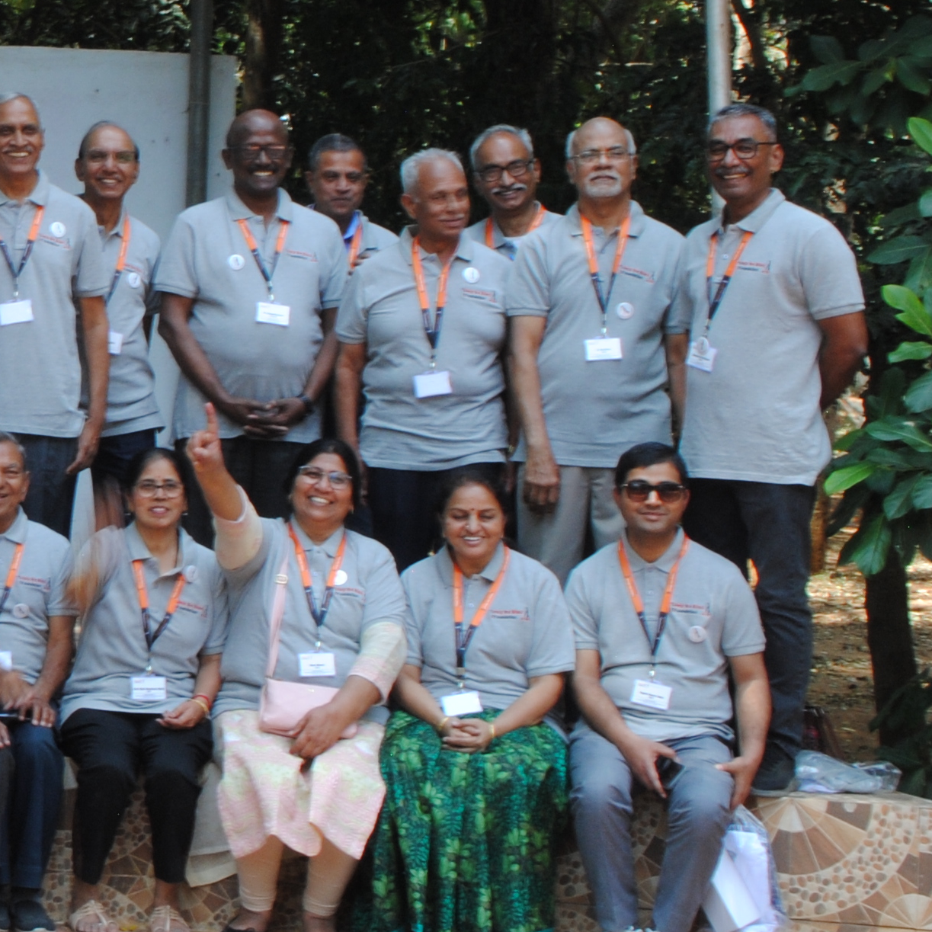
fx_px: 2955
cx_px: -456
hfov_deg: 16.4
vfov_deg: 17.9
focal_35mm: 97
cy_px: 271
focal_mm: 24
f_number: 16
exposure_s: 1/13
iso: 200
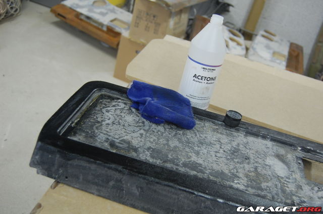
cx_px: 162
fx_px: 349
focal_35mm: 39
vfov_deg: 34.1
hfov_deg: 49.6
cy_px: 107
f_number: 4.2
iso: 800
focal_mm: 26
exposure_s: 1/13
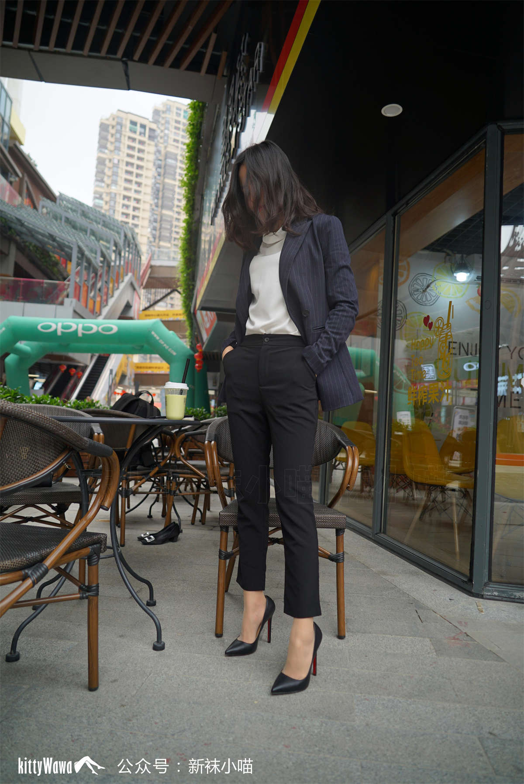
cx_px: 262
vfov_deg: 73.7
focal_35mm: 24
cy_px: 392
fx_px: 523
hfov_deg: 53.2
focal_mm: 24
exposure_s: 1/100
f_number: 3.5
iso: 100
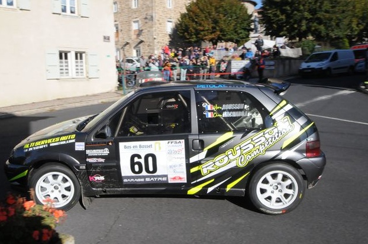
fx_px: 292
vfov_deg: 45.3
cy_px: 105
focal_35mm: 29
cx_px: 163
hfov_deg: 64.2
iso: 1000
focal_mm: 15
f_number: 16
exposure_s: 1/500
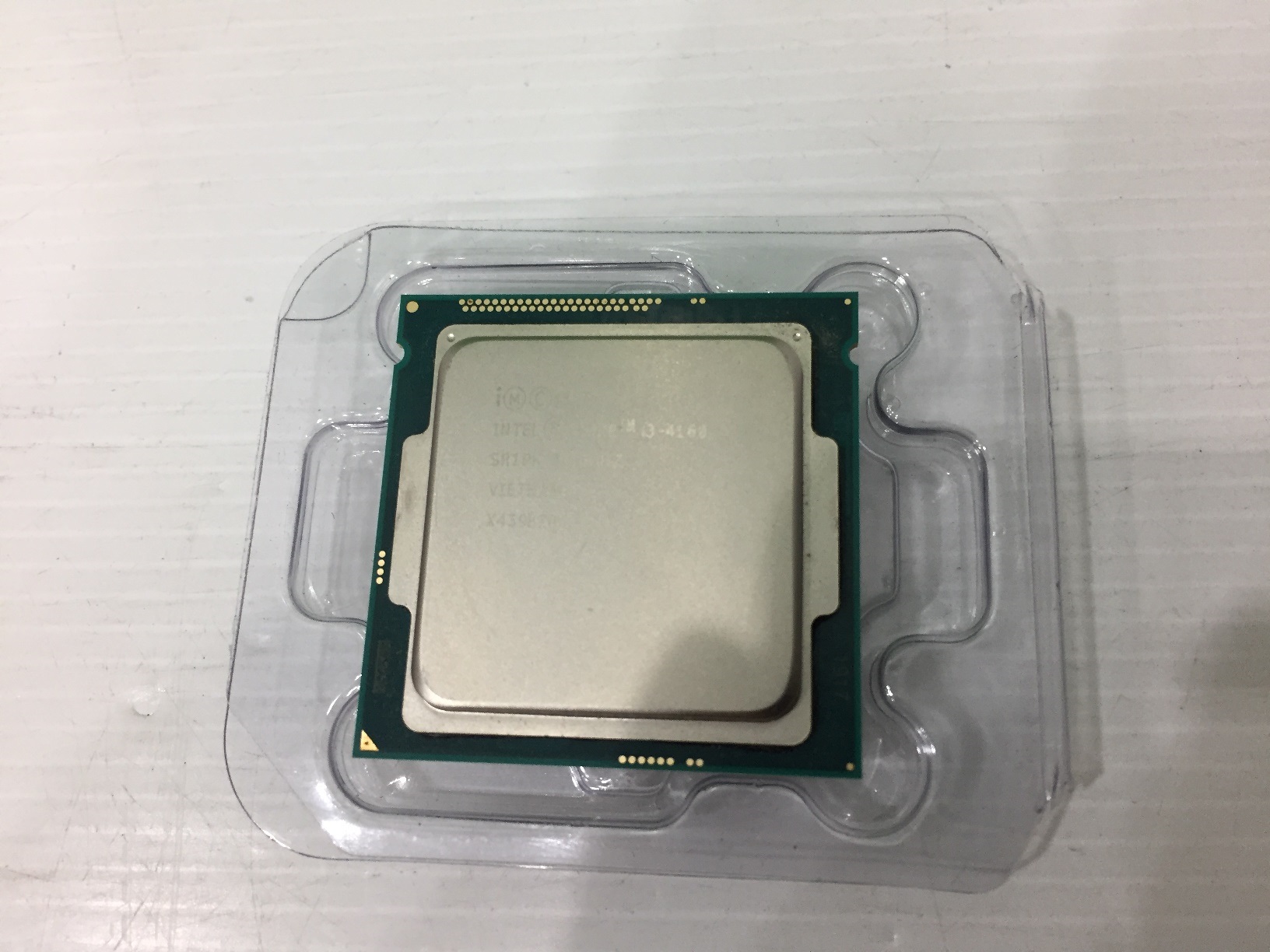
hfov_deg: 61.7
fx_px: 1064
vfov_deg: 48.2
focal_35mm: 29
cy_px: 476
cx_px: 635
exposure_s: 1/33
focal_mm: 4.15
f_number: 2.2
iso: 80
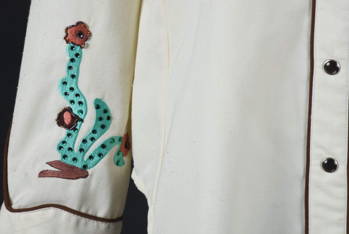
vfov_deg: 6.6
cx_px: 174
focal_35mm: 210
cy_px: 117
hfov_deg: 9.8
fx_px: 2037
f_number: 14
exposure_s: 1/125
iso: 200
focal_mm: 140
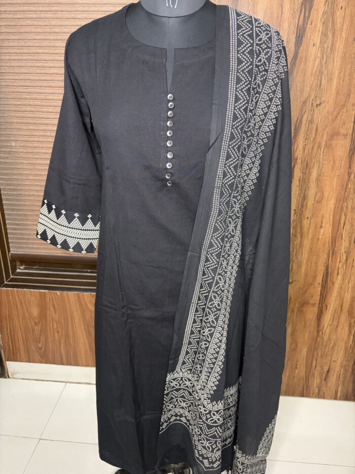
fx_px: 355
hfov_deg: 53.1
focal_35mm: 26
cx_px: 178
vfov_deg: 67.3
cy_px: 237
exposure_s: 1/50
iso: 320
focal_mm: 5.96
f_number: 1.6
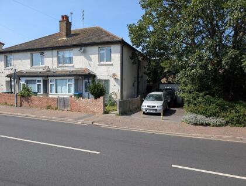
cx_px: 123
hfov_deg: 71.5
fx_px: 171
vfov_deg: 56.9
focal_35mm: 24
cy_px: 93
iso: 21
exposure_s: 1/858
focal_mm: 6.9
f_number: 1.68
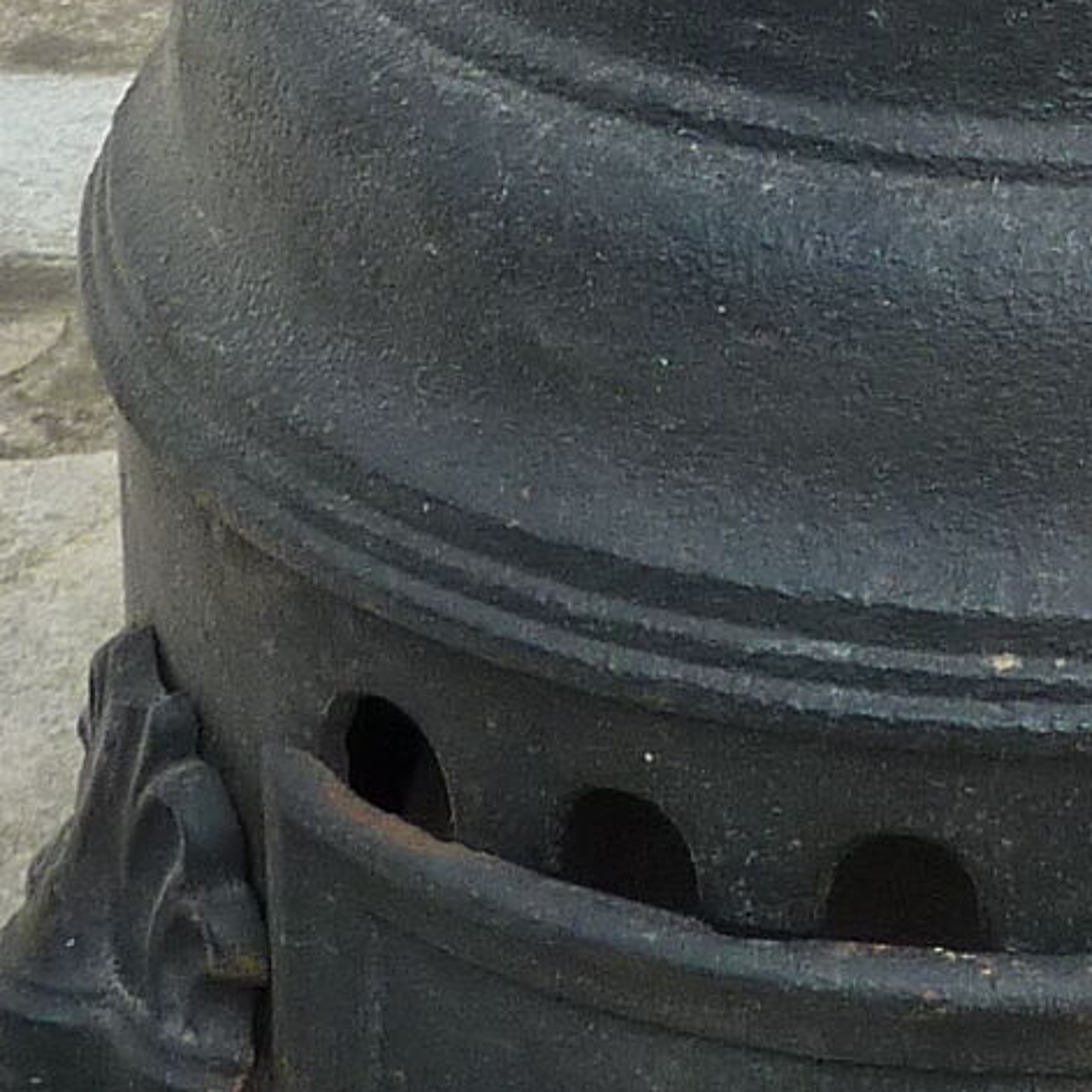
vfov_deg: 13.9
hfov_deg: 14.2
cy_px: -343
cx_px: 1169
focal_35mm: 120
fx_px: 4283
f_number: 4
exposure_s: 1/125
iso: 125
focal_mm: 4.1
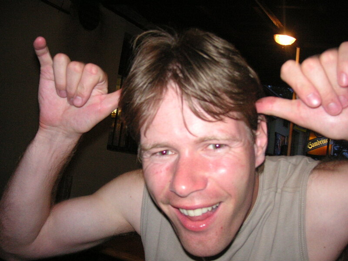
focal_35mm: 37
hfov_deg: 50.1
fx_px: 372
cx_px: 174
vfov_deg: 38.7
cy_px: 130
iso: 160
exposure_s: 1/45
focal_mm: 6.1
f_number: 2.8
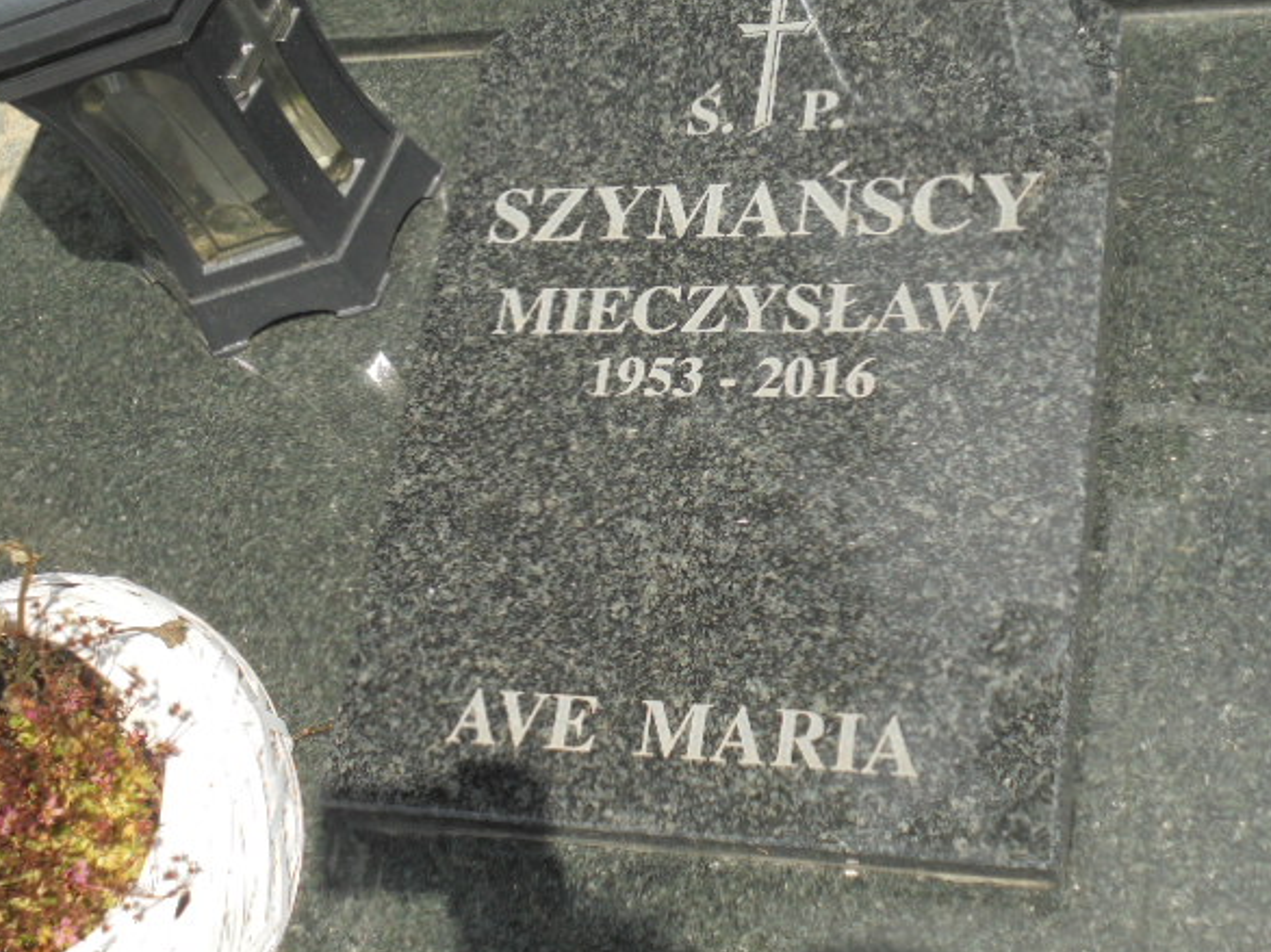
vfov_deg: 30.8
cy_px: 440
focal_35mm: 47
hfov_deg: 40.4
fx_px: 1725
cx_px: 681
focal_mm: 7.8
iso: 100
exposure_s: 1/640
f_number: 4.5
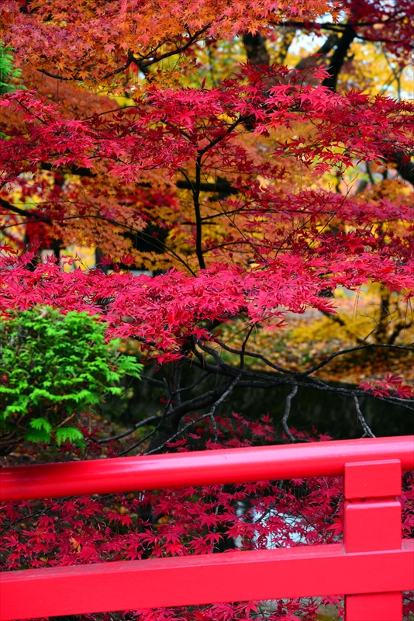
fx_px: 2068
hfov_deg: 11.4
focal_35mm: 120
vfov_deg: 17.1
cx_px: 207
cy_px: 310
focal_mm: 120
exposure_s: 1/200
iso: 800
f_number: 7.1
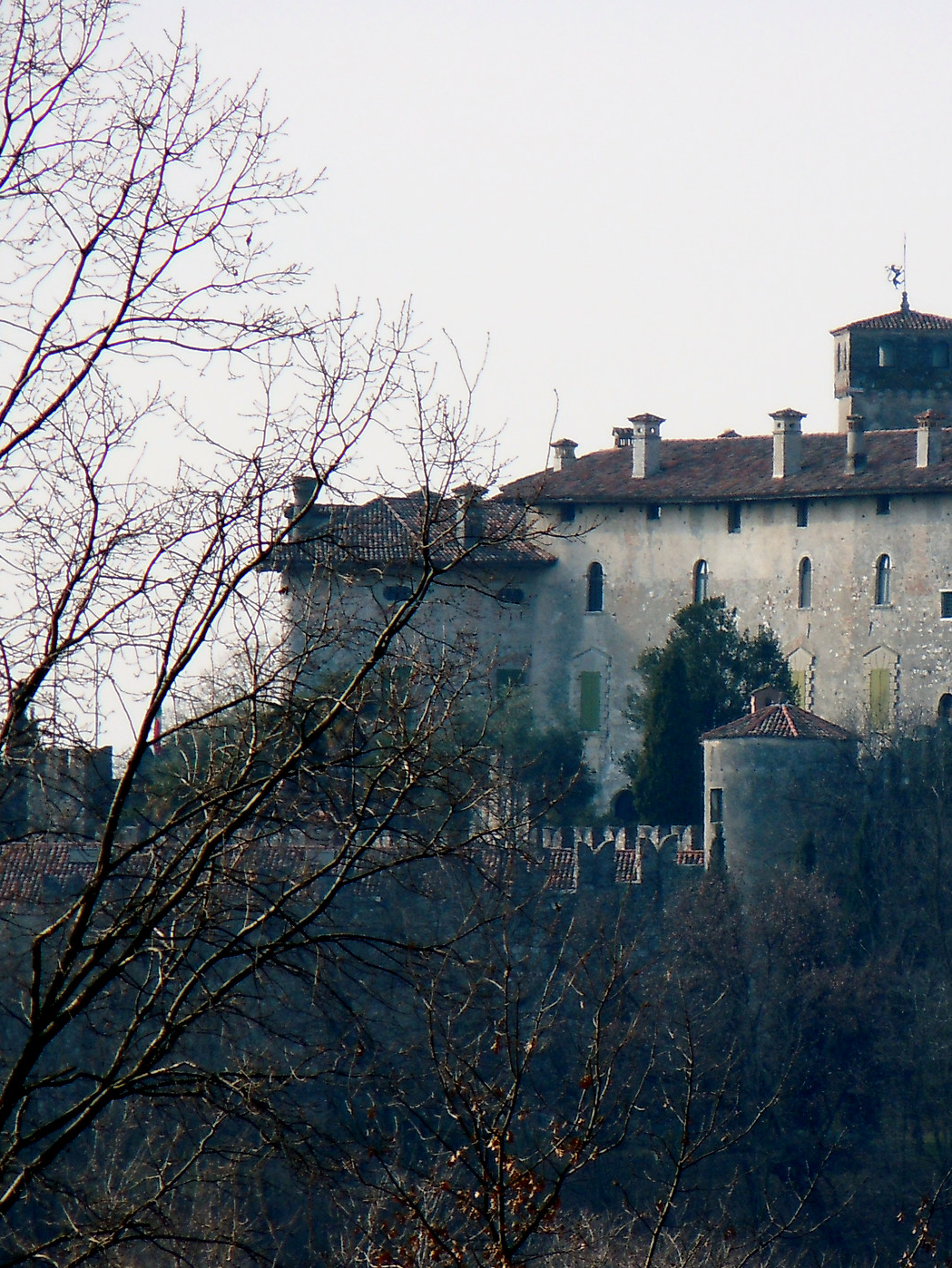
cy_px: 795
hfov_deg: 2.9
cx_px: 817
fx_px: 18879
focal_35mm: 515
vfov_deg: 3.8
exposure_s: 1/250
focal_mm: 54
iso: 100
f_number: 5.6
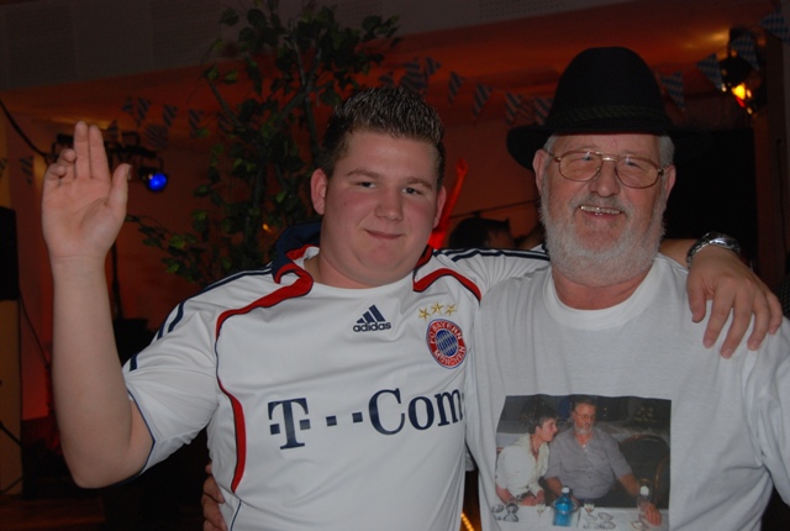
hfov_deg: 36.8
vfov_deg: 25.2
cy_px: 266
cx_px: 395
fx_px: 1188
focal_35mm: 54
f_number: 5.6
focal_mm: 36
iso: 400
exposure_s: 1/60
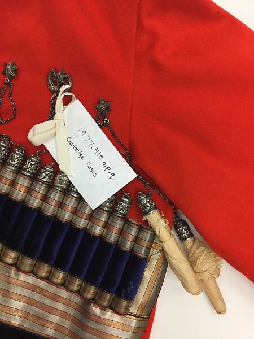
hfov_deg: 45.4
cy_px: 170
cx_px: 127
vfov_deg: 58.4
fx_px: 303
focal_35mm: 31
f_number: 2.4
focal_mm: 3.3
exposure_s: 1/30
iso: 25
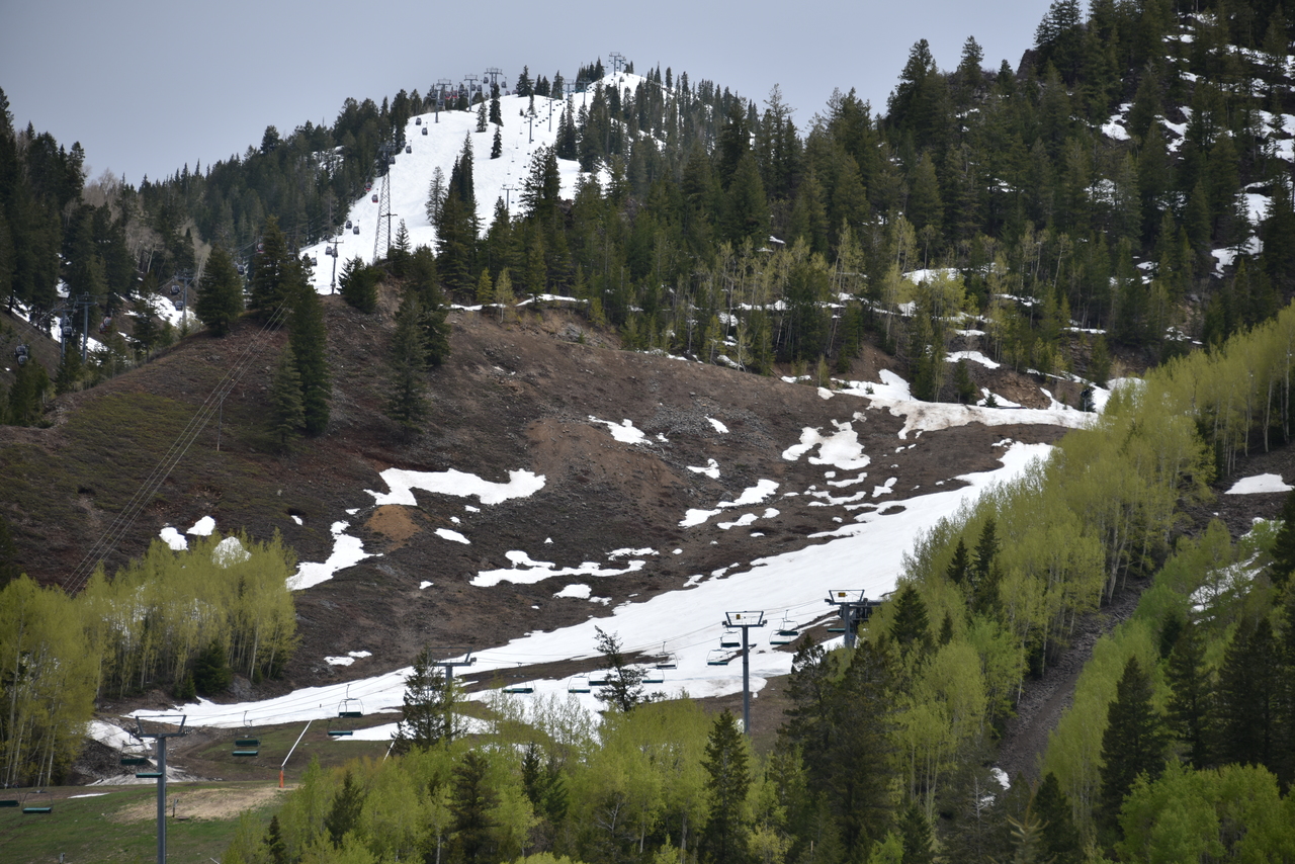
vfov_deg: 7.2
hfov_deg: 10.8
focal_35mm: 190
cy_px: 432
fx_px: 6836
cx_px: 648
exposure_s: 1/400
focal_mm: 190
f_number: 6.3
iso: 100
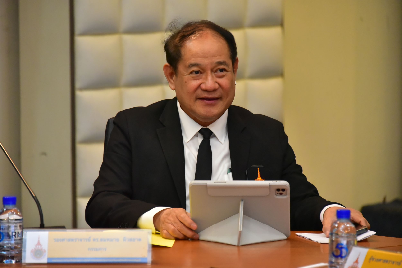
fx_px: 2569
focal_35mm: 230
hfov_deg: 8.9
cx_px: 201
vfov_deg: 6.0
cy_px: 134
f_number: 6.3
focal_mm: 230
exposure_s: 1/200
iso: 8000
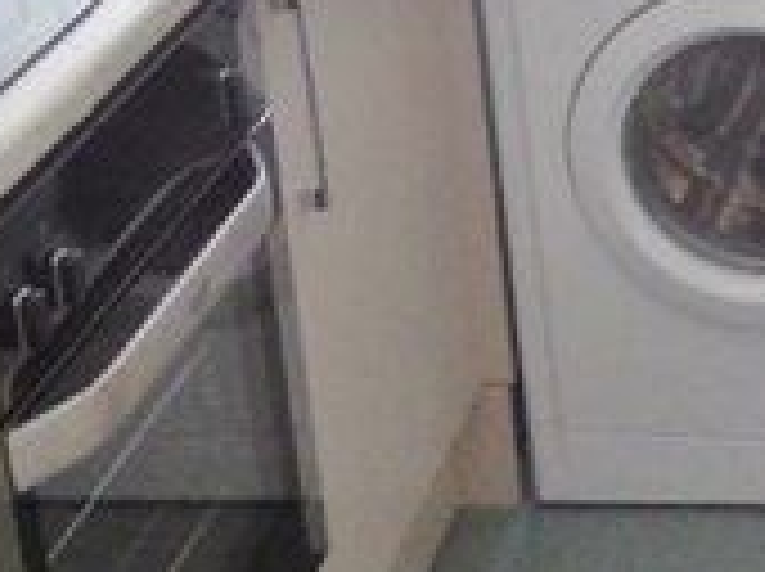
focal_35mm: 103
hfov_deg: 18.0
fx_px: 2273
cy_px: -99
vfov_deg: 13.9
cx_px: 968
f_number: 3.1
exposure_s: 1/30
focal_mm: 4.5
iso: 280
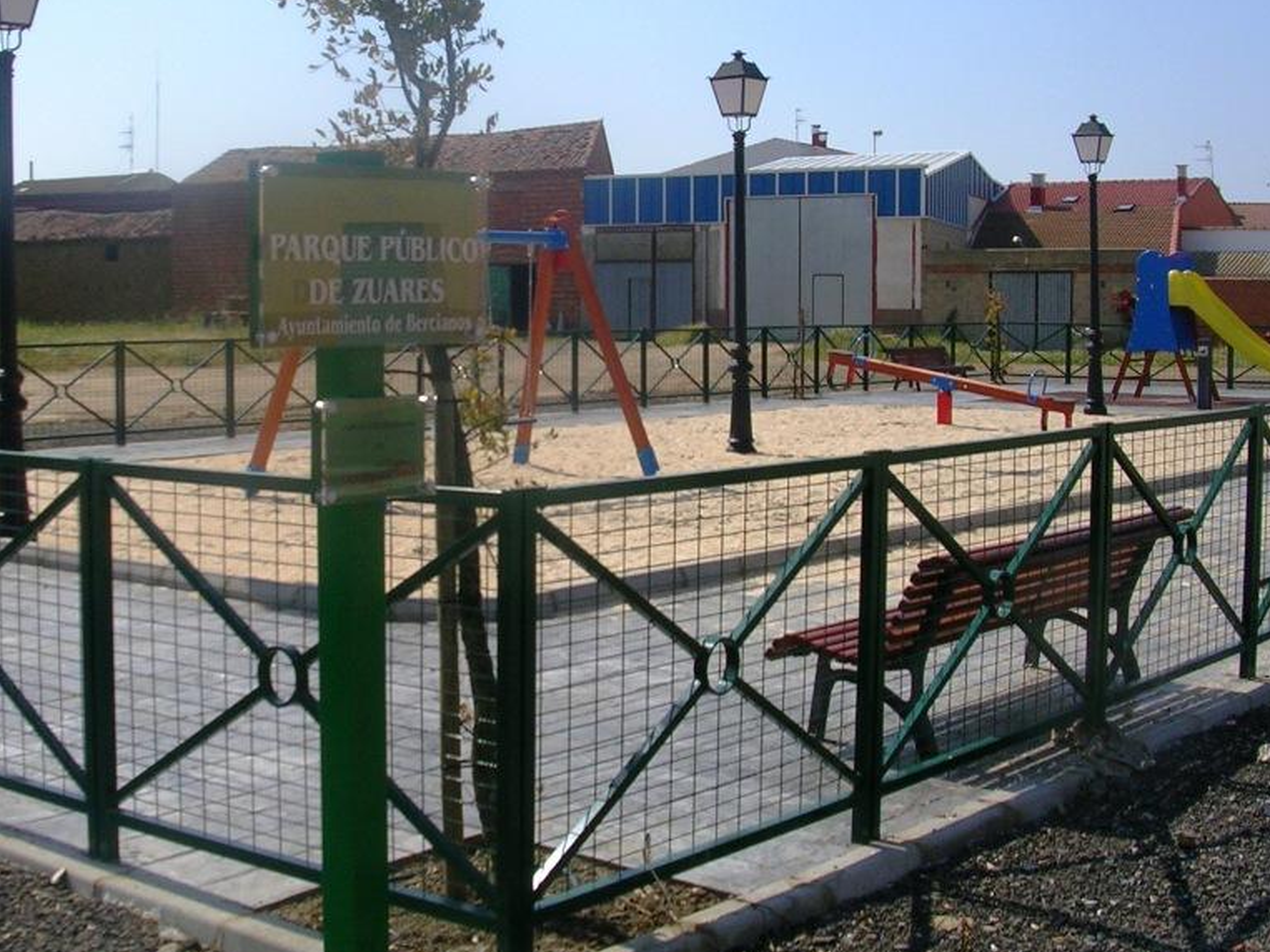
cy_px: 364
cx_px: 504
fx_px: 1871
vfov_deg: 28.5
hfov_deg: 37.3
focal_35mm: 51
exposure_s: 1/403
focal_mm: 5.8
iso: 50
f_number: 5.6
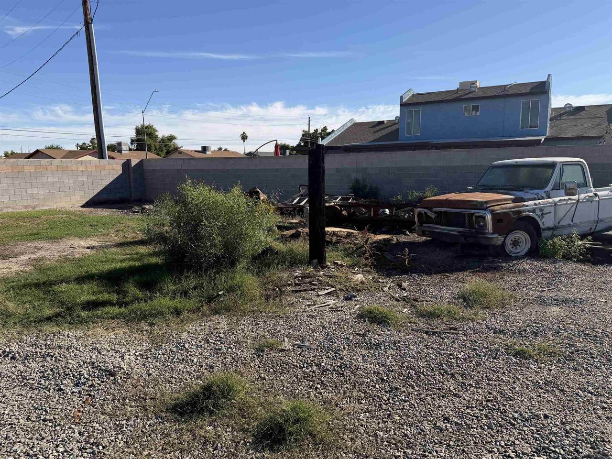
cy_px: 230
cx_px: 306
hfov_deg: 71.6
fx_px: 424
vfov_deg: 56.8
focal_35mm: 24
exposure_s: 1/4975
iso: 80
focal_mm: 6.76
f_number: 1.78
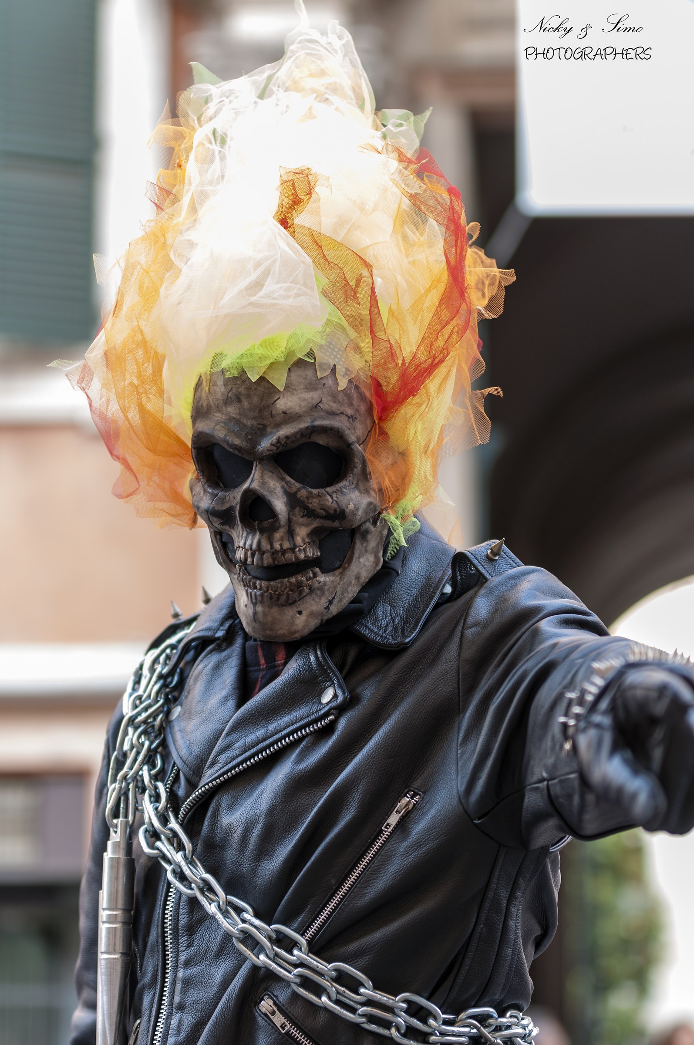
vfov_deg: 19.5
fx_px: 3044
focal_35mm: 105
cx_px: 347
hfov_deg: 13.0
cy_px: 522
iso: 100
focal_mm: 70
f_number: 2.8
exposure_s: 1/60
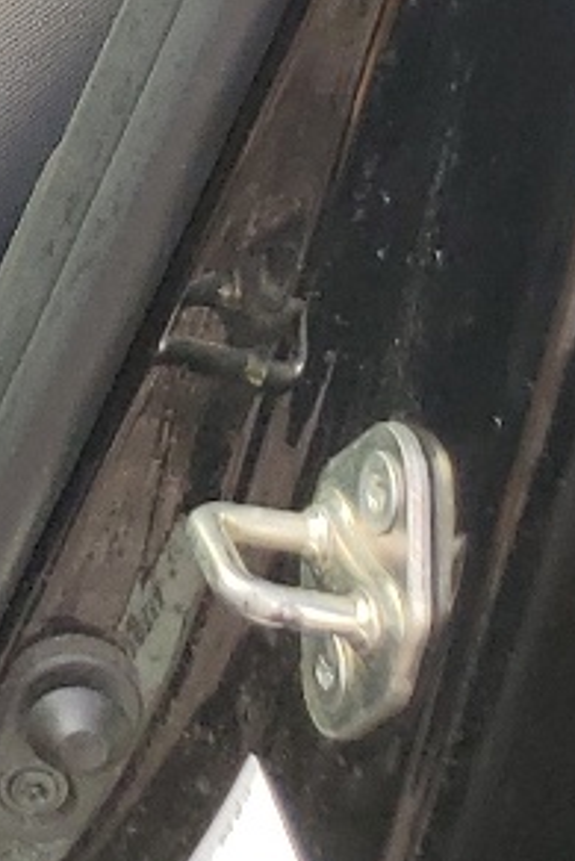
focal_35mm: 148
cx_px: -1321
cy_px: -628
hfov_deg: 7.7
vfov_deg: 12.7
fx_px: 3541
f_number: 1.5
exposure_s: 1/238
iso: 50
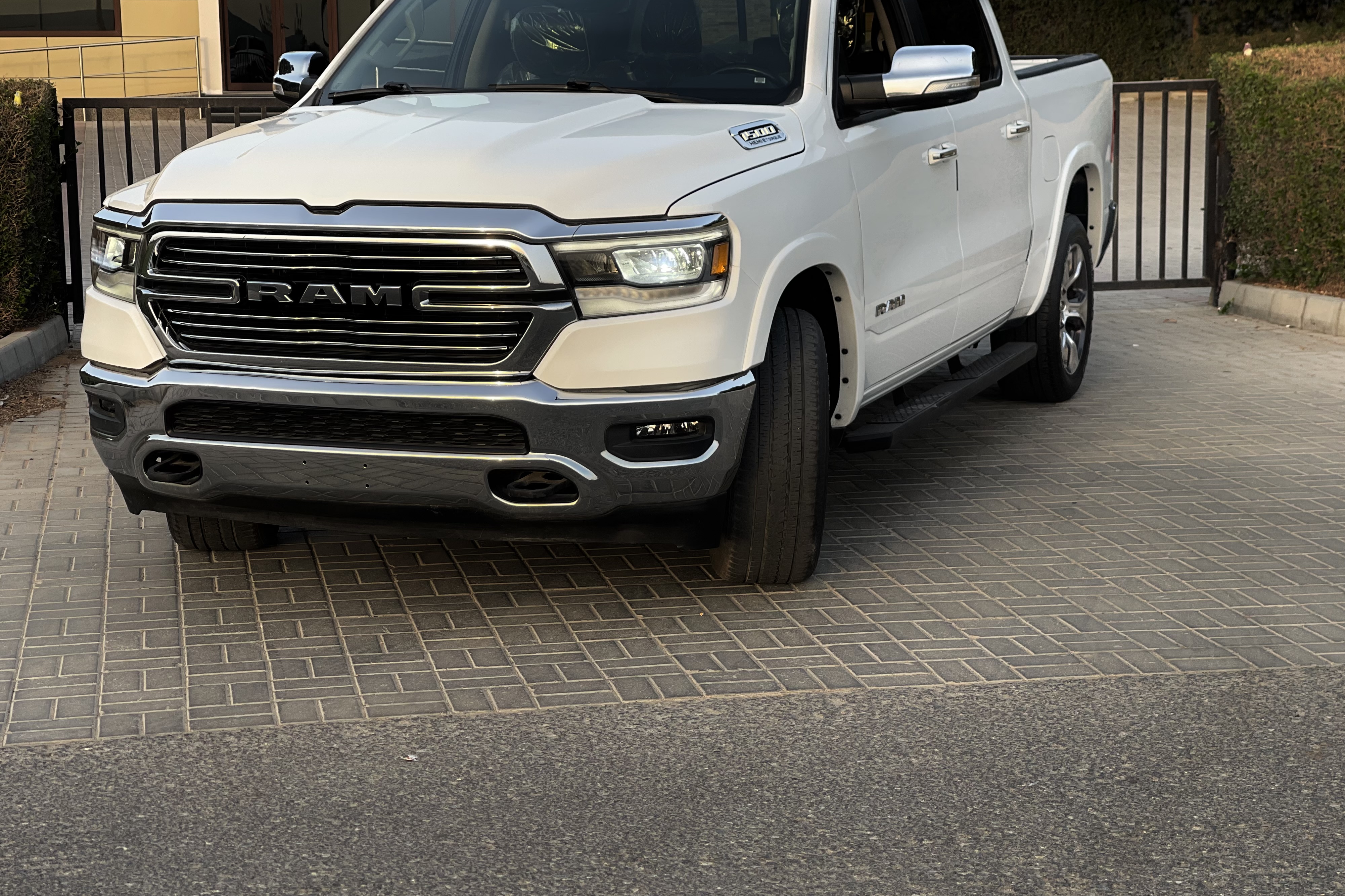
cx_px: 672
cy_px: 418
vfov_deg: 20.3
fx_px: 2503
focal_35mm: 67
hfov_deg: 30.1
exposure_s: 1/121
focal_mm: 7.5
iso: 20
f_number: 2.2
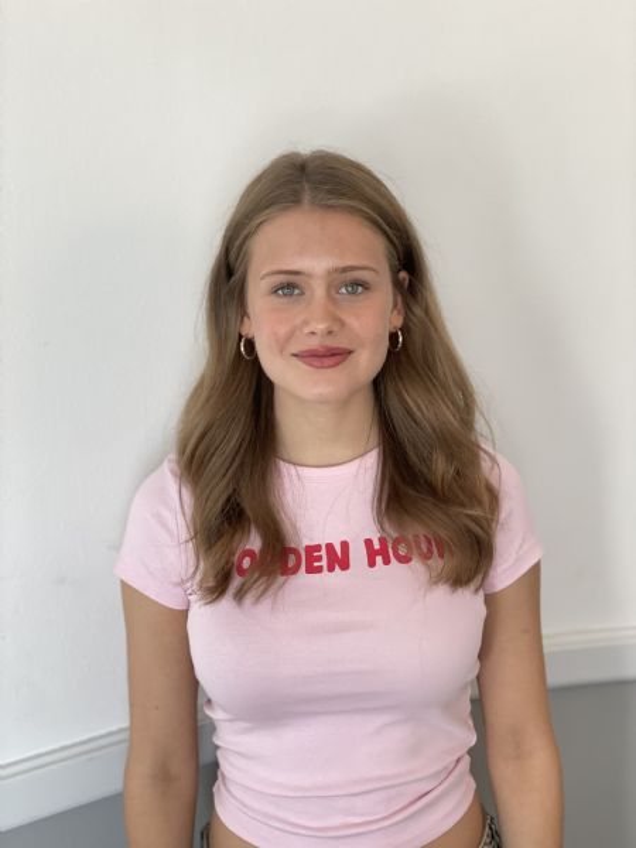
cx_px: 318
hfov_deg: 28.0
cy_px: 424
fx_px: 1274
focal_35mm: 52
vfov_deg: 36.8
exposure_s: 1/122
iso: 125
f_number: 2
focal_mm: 6
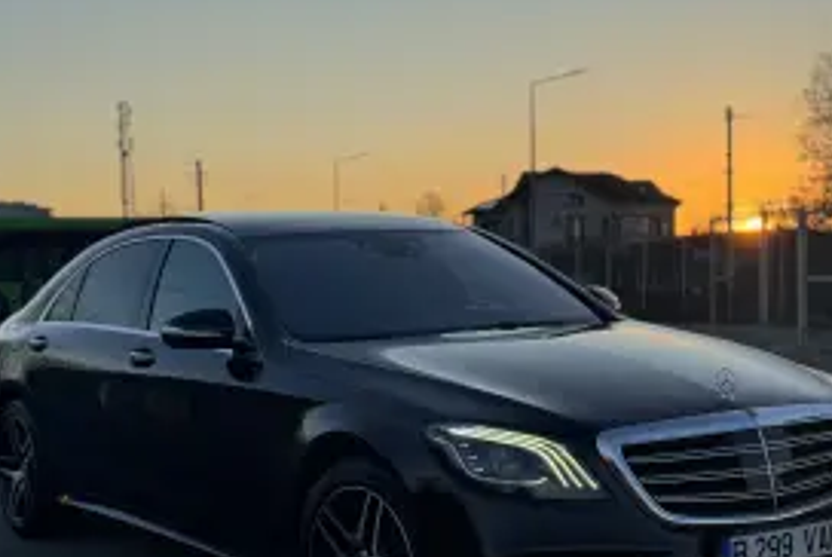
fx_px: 1527
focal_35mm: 66
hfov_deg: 30.5
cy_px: 355
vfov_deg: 20.6
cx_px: 416
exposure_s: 1/1869
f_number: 1.78
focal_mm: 6.76
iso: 64
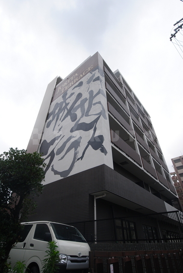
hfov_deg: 67.5
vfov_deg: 89.9
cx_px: 92
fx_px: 137
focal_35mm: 18
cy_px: 136
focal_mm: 12
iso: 180
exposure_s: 1/250
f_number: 10
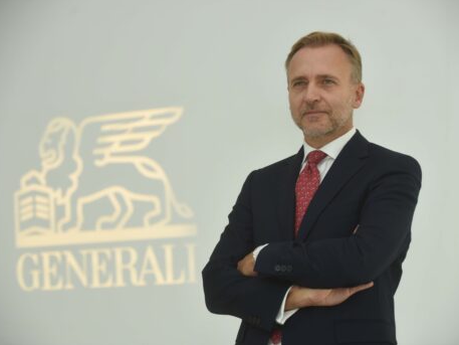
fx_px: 1379
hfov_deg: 18.9
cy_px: 171
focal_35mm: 104
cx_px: 233
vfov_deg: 14.2
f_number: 5.6
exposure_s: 1/200
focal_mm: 95
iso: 400
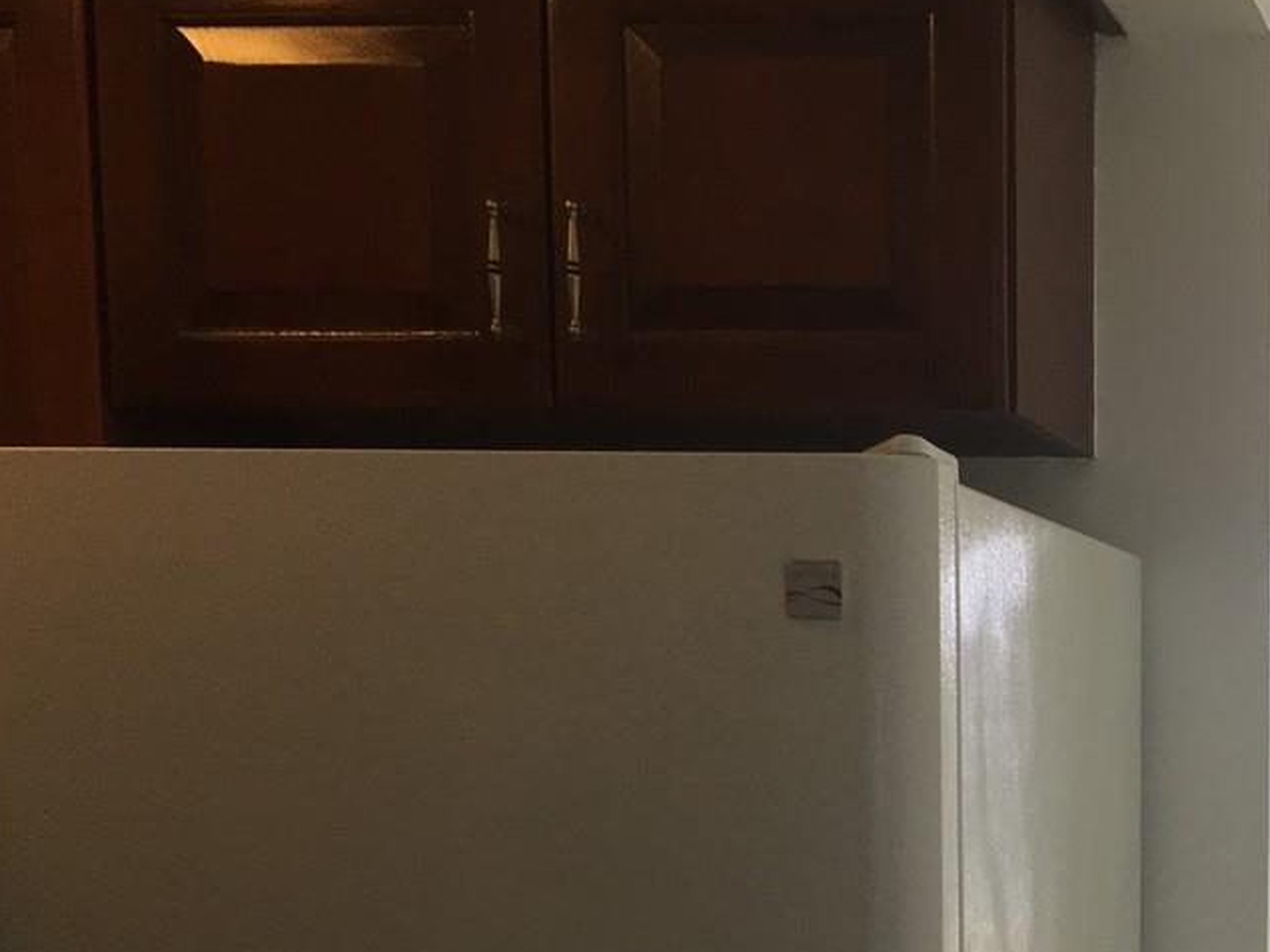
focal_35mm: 73
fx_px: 2678
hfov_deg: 24.9
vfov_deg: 19.1
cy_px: 1110
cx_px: 1386
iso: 40
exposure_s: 1/120
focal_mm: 4.15
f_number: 2.2
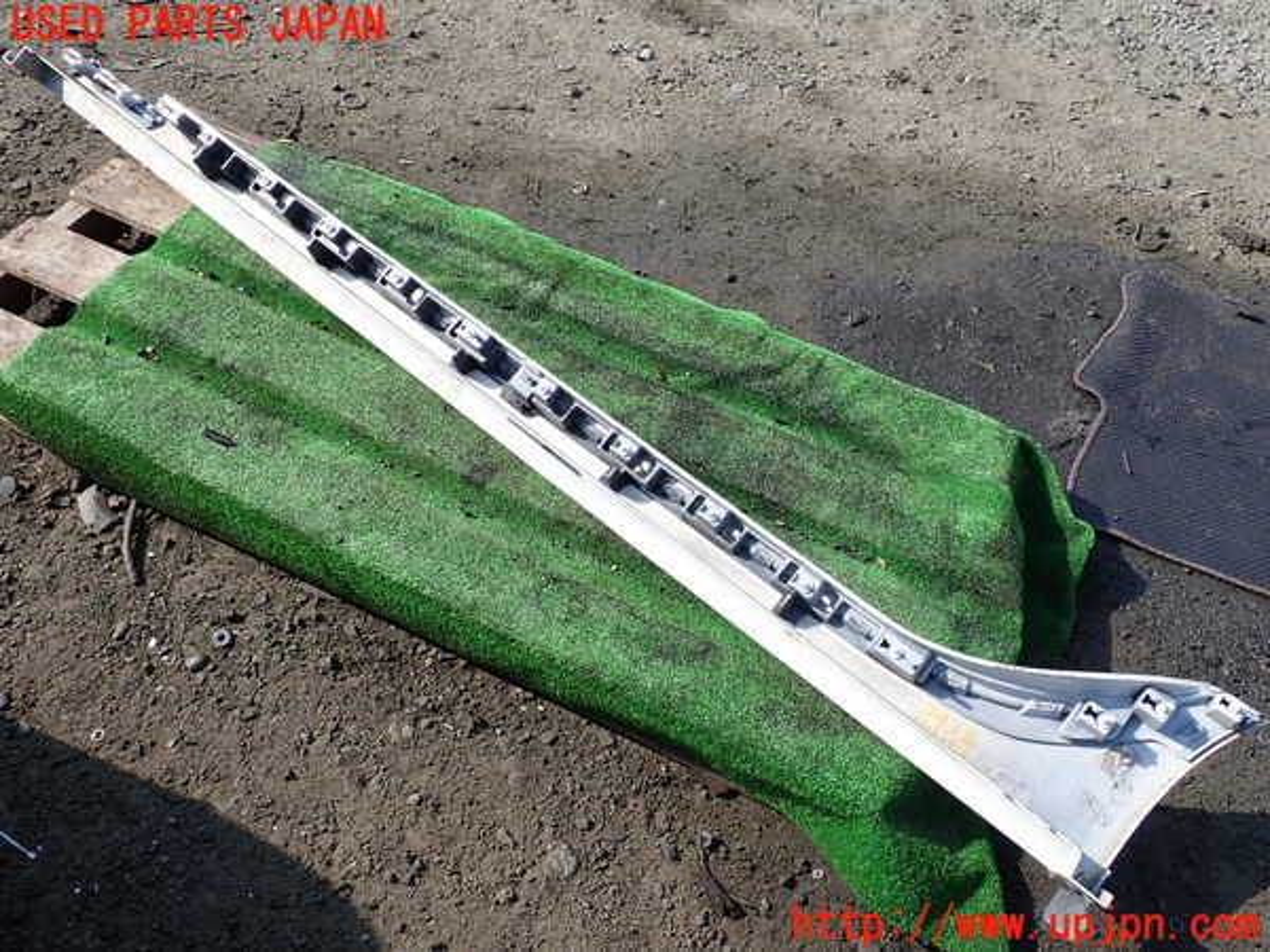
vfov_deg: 46.8
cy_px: 476
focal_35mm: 30
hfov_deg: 60.0
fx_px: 1101
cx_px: 635
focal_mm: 5.4
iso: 100
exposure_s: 1/640
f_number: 3.2
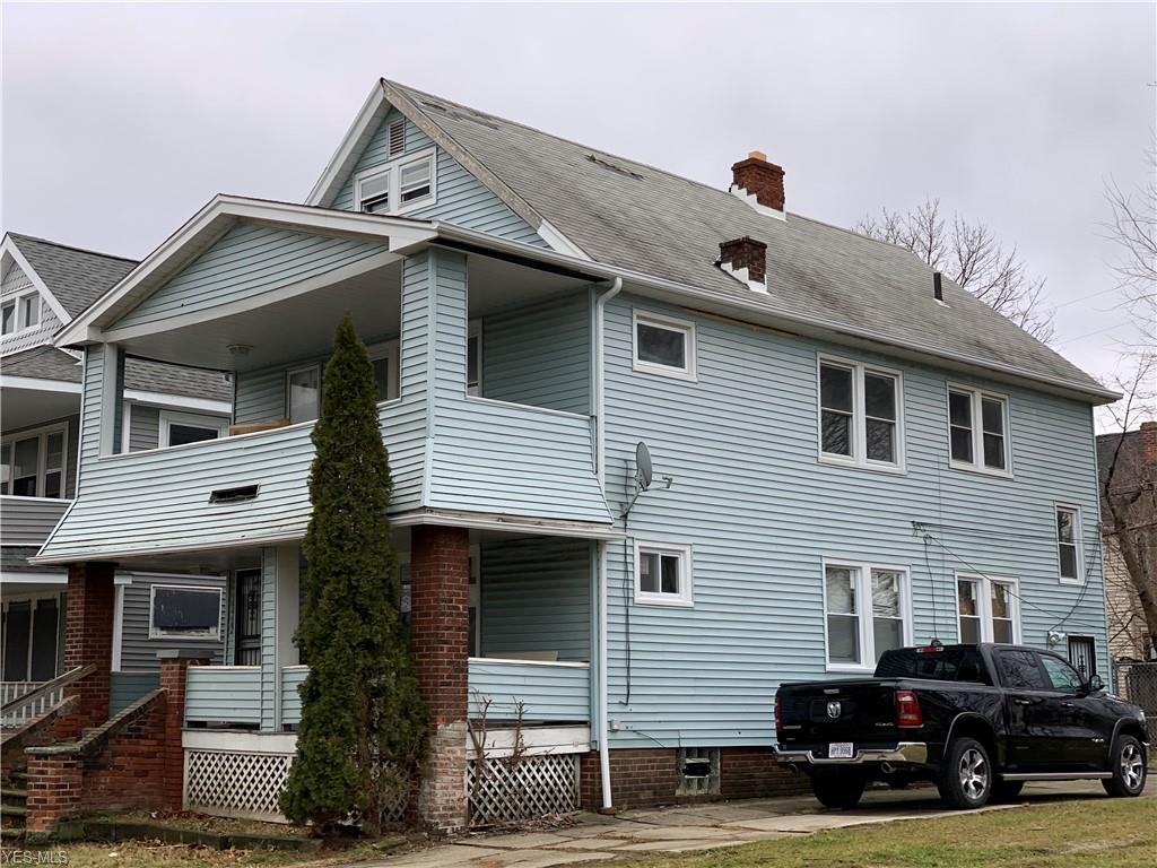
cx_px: 578
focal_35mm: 52
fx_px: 1738
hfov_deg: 36.8
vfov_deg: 28.0
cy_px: 434
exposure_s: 1/97
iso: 16
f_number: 2.4
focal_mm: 6
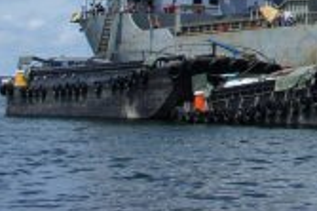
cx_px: 725
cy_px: -163
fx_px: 1390
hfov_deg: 11.2
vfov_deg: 8.4
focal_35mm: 158
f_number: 11
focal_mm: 22
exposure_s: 1/250
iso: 200
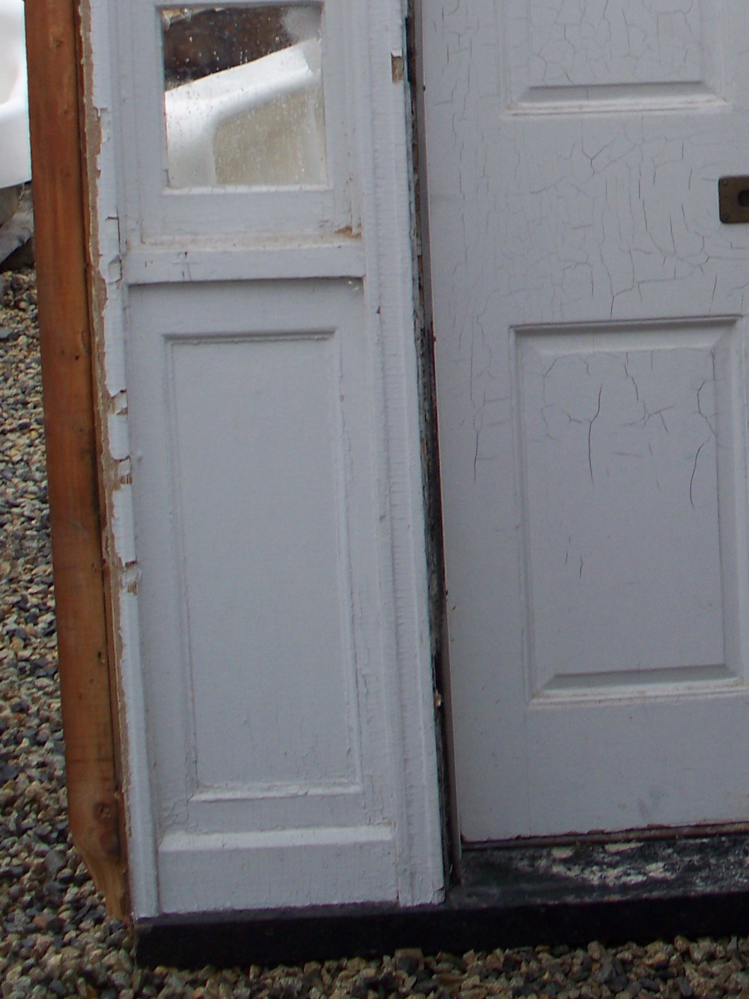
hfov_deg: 16.0
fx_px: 2596
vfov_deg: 20.9
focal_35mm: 90
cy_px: -47
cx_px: 800
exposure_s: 1/125
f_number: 2.8
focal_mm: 7.54
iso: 64
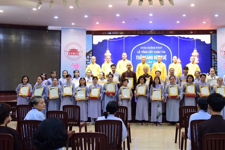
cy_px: 60
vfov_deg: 30.4
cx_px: 144
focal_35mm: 44
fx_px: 275
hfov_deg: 44.1
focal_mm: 34
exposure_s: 1/30
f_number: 4
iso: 1000
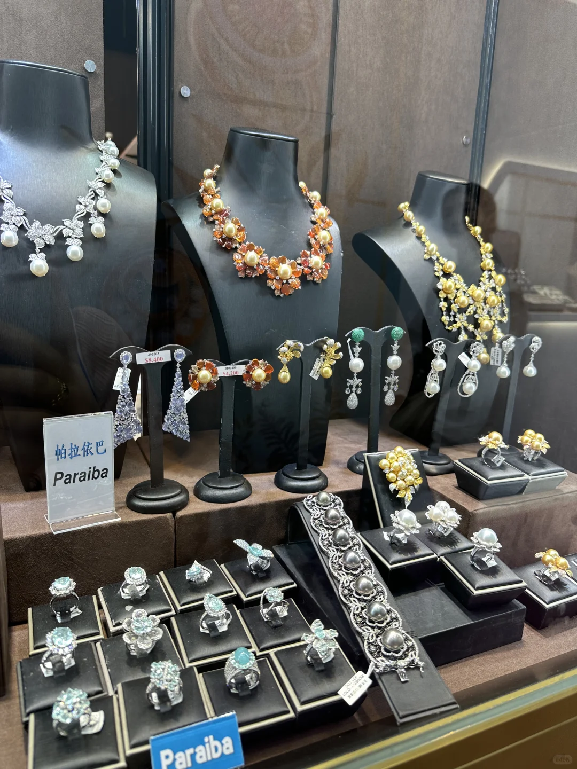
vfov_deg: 71.6
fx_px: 533
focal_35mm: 24
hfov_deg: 56.8
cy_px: 384
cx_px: 288
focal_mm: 6.86
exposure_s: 1/116
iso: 50
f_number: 1.78
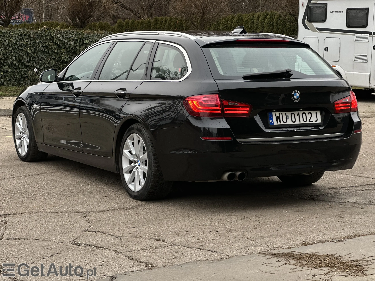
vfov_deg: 19.1
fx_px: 834
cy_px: 140
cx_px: 188
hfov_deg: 25.3
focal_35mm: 77
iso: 64
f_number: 2.8
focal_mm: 9
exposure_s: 1/121
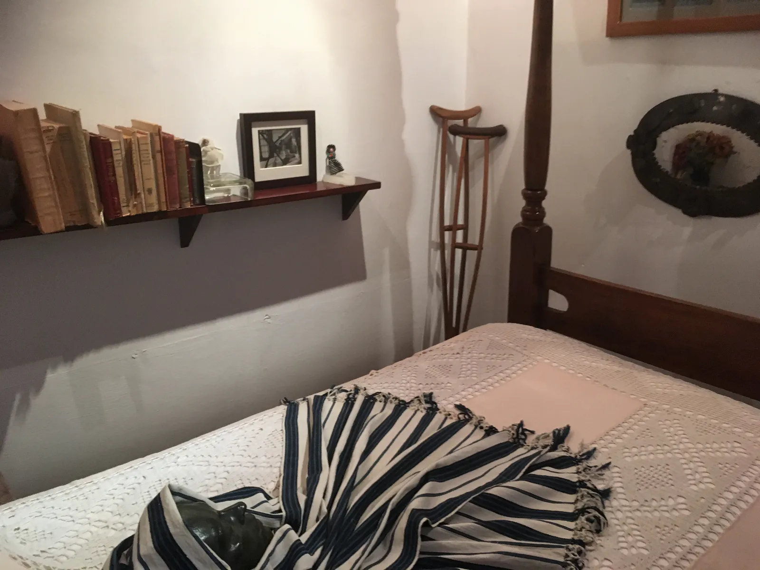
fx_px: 637
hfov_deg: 61.7
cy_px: 285
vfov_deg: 48.2
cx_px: 380
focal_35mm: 29
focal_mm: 4.15
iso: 160
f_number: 2.2
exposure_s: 1/30
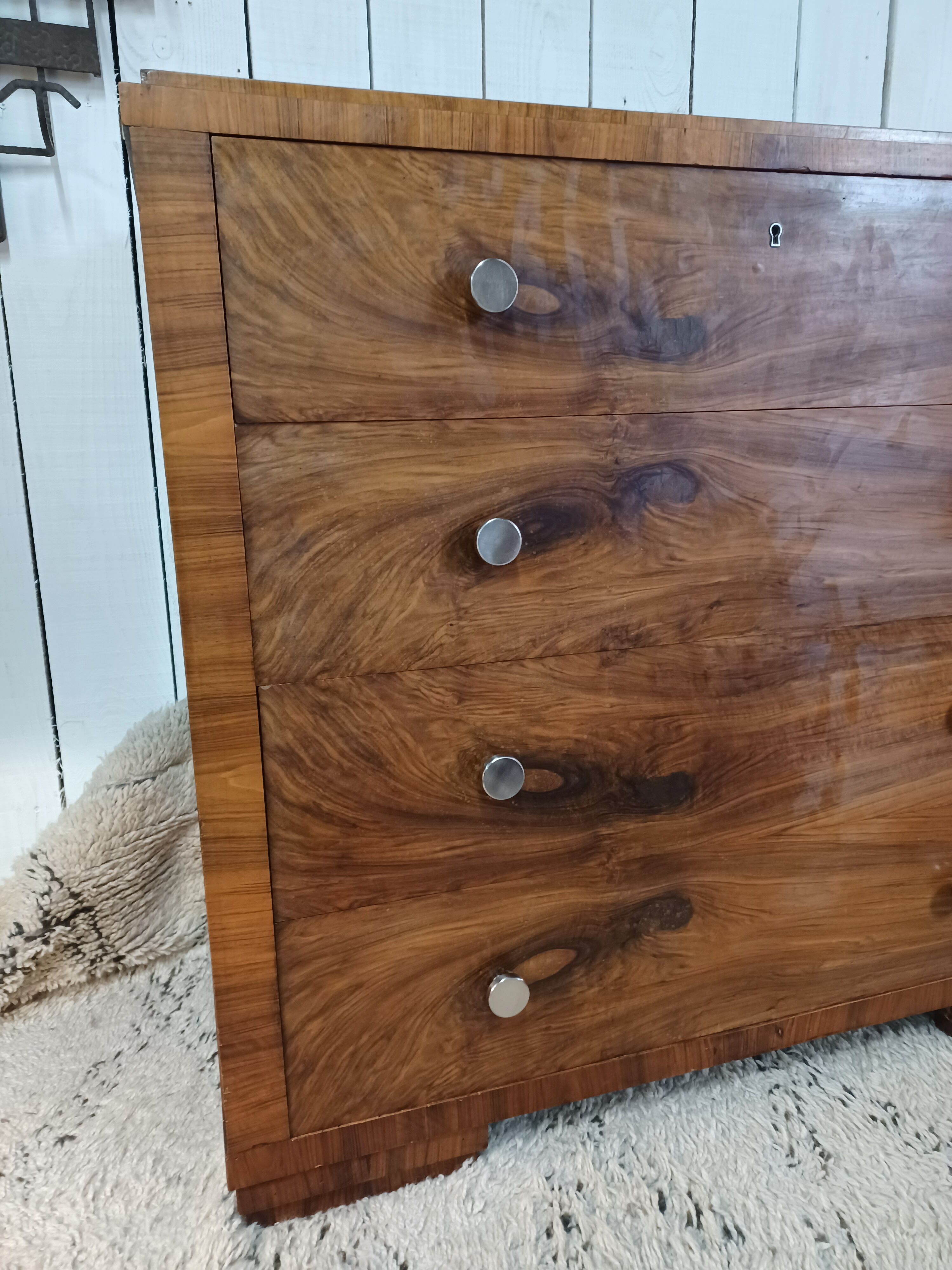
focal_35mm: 25
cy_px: 635
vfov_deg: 69.4
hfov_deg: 54.9
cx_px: 476
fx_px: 917
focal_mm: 4.6
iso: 500
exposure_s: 1/24
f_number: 1.8
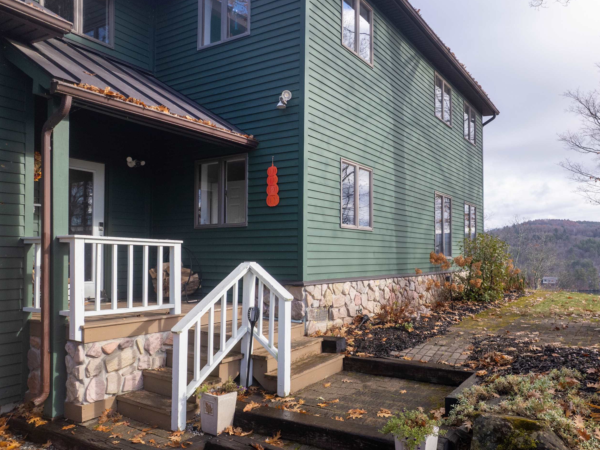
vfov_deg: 53.0
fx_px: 451
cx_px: 344
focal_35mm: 26
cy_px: 239
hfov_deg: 67.0
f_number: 2.8
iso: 100
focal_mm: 8.38
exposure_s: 1/50
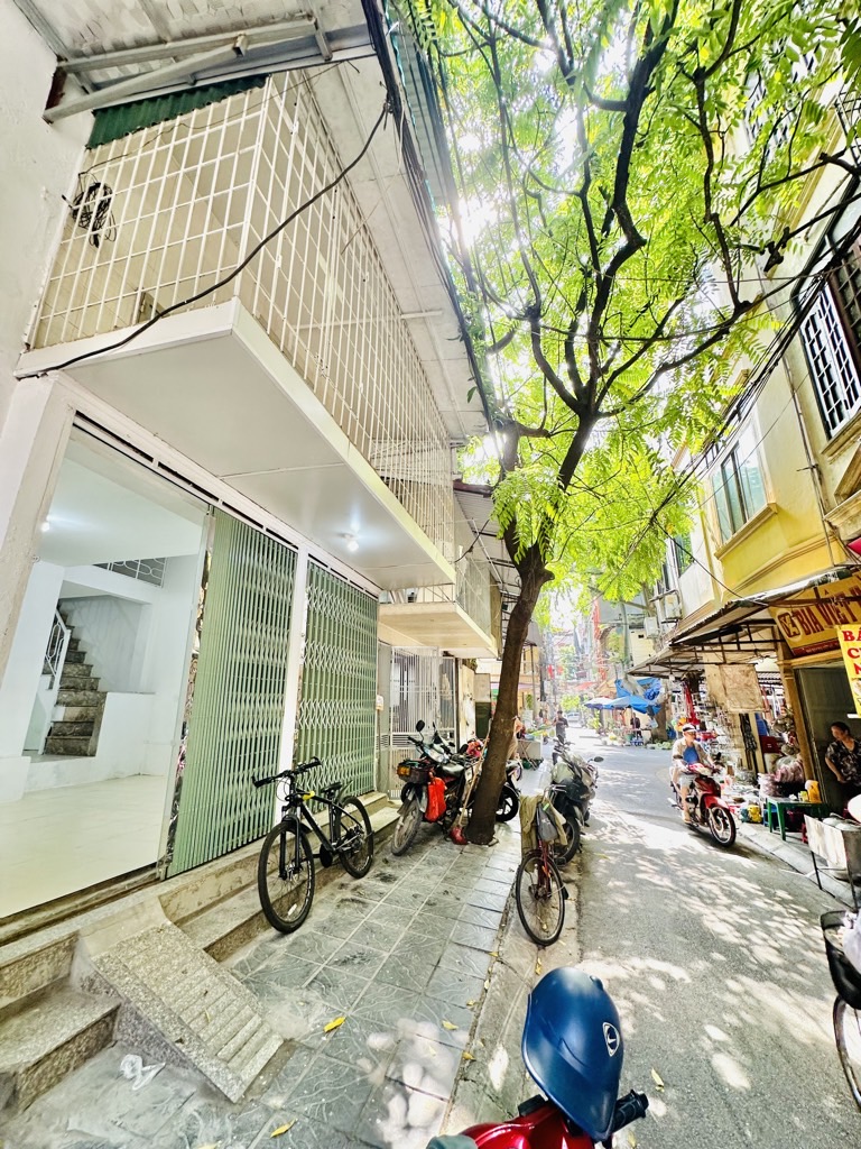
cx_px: 430
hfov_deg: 85.7
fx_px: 464
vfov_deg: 102.1
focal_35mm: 14
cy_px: 574
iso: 100
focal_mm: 2.22
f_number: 2.2
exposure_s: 1/99
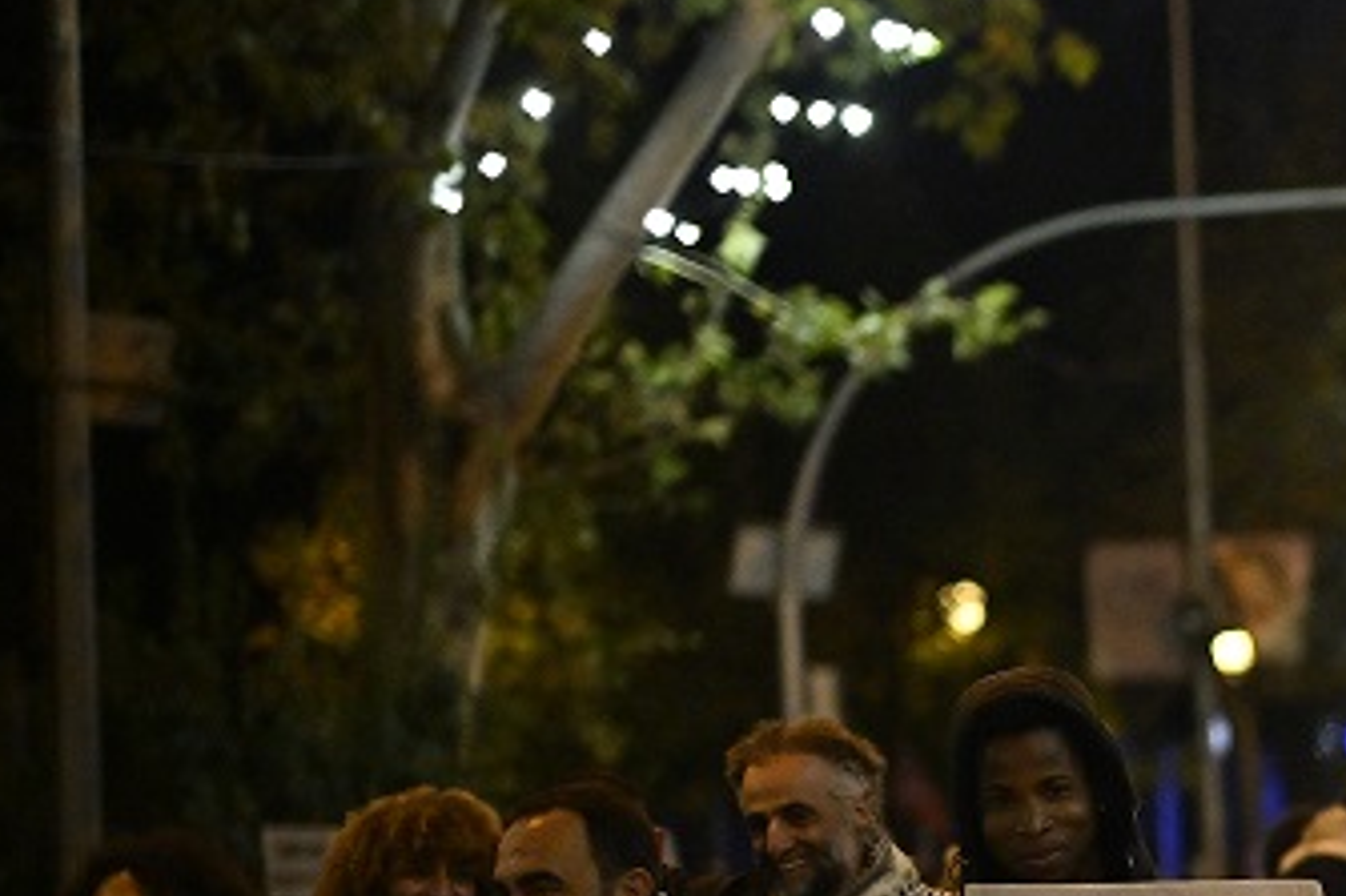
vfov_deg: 8.9
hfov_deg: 12.8
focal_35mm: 153
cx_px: 1973
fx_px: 5717
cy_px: 1025
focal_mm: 50
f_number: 1.2
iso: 3200
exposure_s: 1/1250
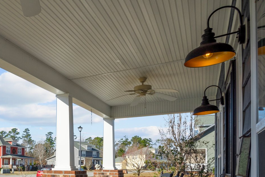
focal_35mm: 37
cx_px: -16
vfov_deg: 33.5
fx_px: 272
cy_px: 169
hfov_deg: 42.5
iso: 100
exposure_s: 1/500
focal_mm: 17
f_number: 8
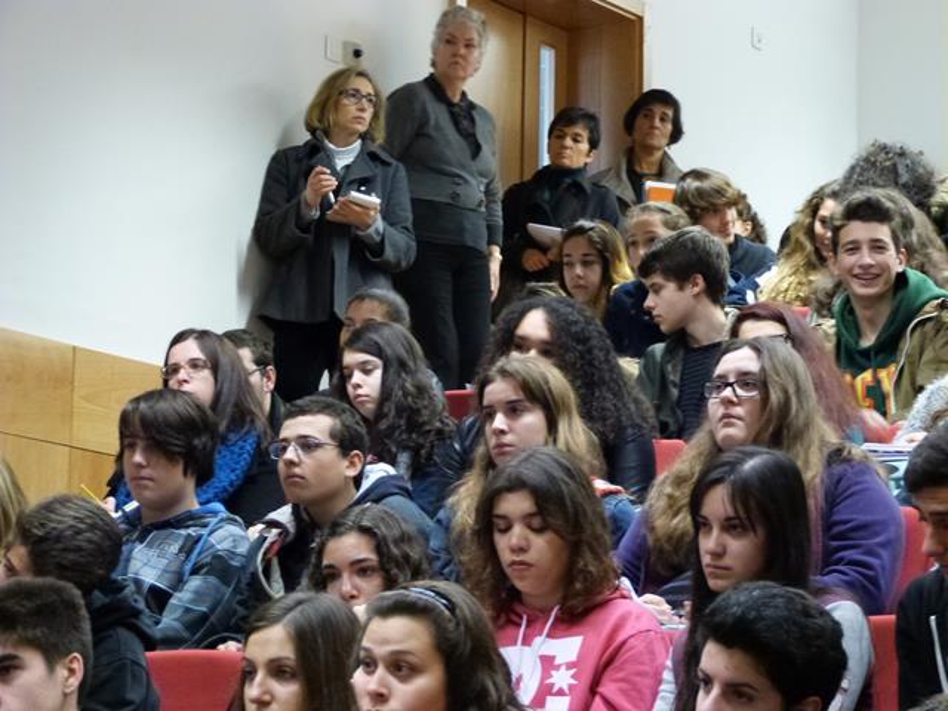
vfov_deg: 12.1
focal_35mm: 122
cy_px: 356
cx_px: 474
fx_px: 3341
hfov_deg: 16.1
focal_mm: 21.9
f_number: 3.6
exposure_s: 1/25
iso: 800
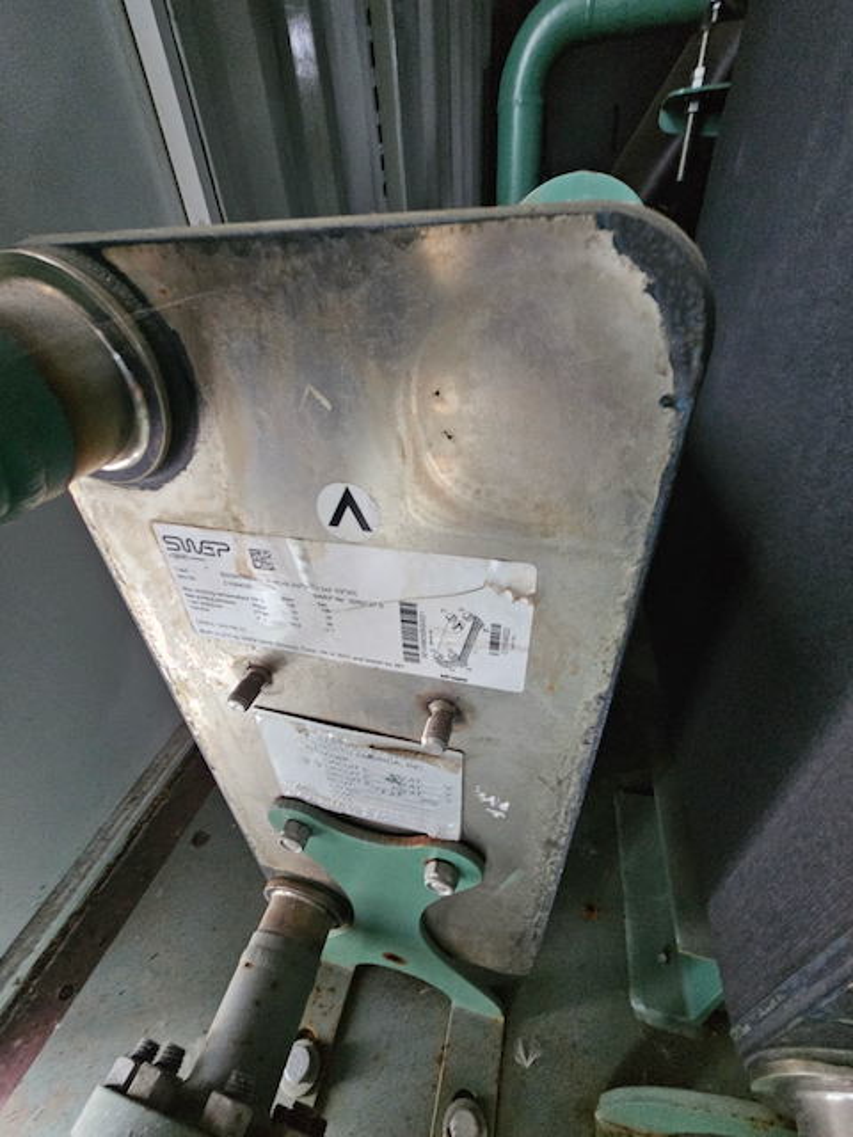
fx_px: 427
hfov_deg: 89.9
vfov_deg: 106.2
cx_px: 426
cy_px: 568
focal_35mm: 13
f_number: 2.2
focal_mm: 2.2
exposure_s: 1/30
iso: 640
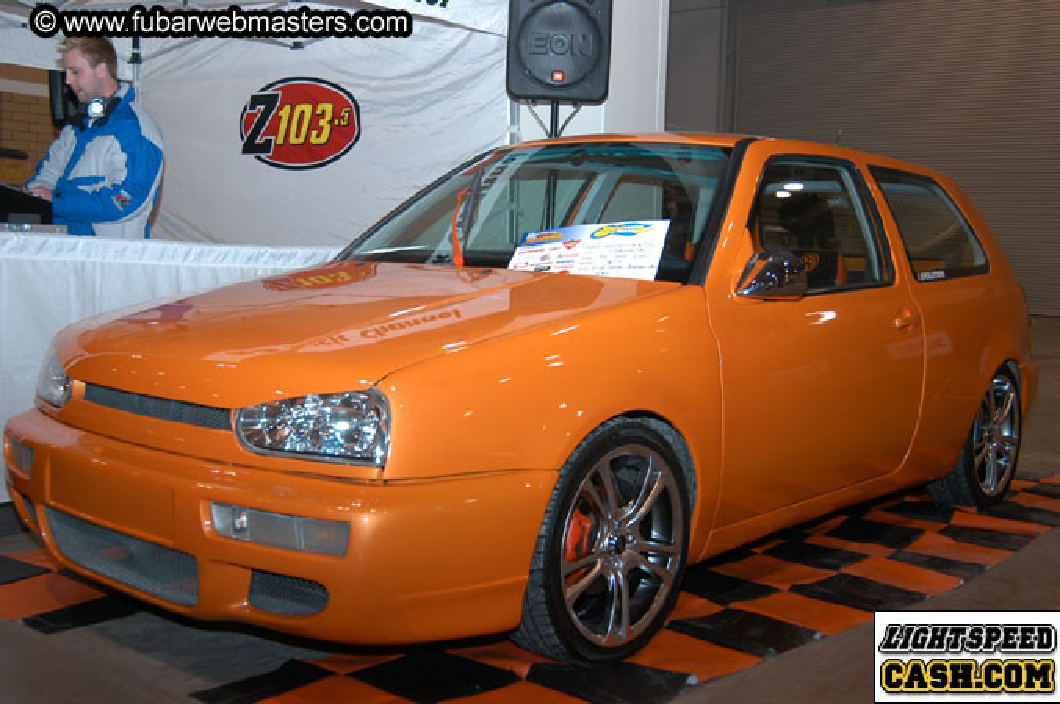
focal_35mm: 42
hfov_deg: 46.4
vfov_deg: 31.8
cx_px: 530
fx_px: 1235
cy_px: 352
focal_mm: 28
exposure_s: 1/60
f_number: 5
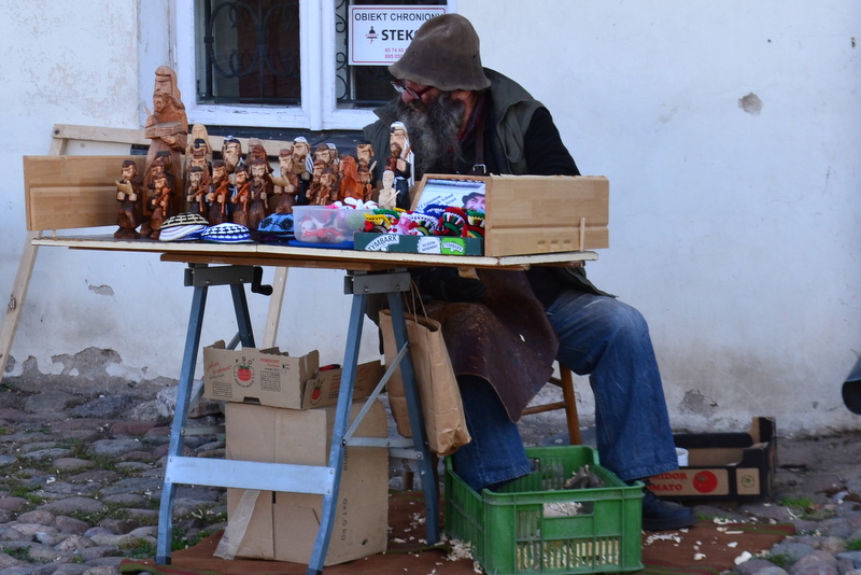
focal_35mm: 82
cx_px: 430
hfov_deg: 24.6
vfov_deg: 16.6
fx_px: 1974
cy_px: 288
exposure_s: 1/160
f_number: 9
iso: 400
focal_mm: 55
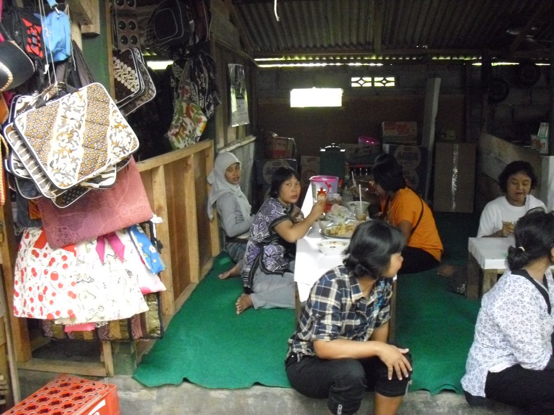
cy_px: 208
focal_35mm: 38
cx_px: 277
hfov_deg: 49.0
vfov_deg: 37.7
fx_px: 608
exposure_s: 1/100
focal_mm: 6.2
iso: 800
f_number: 2.8
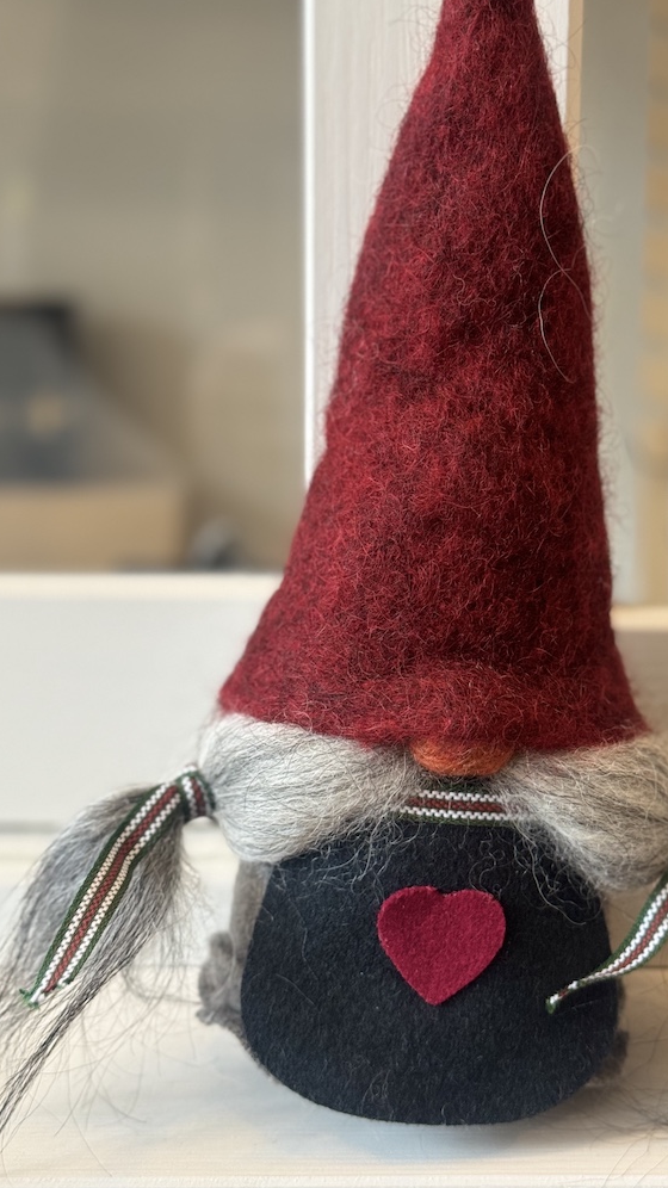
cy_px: 564
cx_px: 443
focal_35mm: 56
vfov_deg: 37.2
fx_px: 1764
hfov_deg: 21.4
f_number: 1.78
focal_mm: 6.76
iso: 200
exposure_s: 1/40
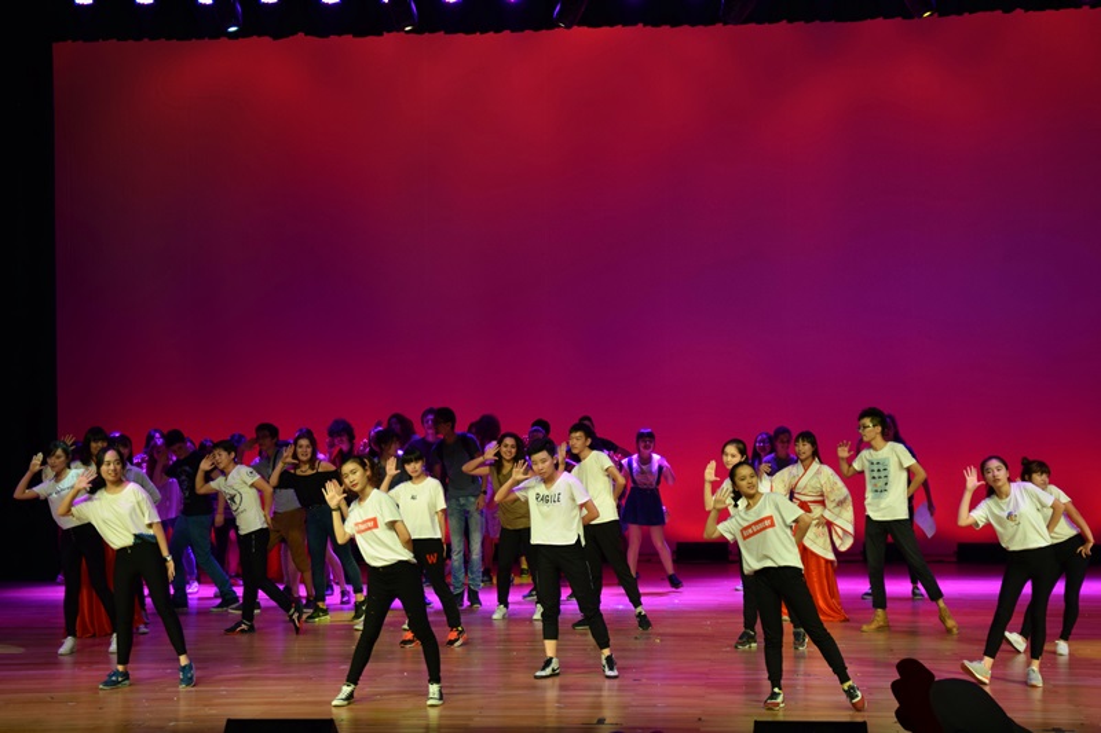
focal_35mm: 72
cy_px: 366
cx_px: 550
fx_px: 2201
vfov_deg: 18.9
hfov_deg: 28.1
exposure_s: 1/60
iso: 450
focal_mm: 48
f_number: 4.8
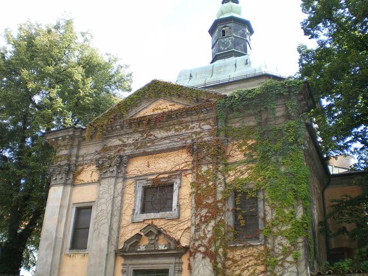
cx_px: 184
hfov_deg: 49.0
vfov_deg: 37.7
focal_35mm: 38
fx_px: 404
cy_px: 138
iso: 64
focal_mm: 6.3
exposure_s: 1/160
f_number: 3.1
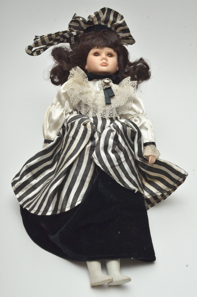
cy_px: 148
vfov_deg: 35.1
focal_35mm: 57
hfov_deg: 23.7
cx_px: 98
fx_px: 470
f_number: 16
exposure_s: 1/250
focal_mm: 38
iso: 800
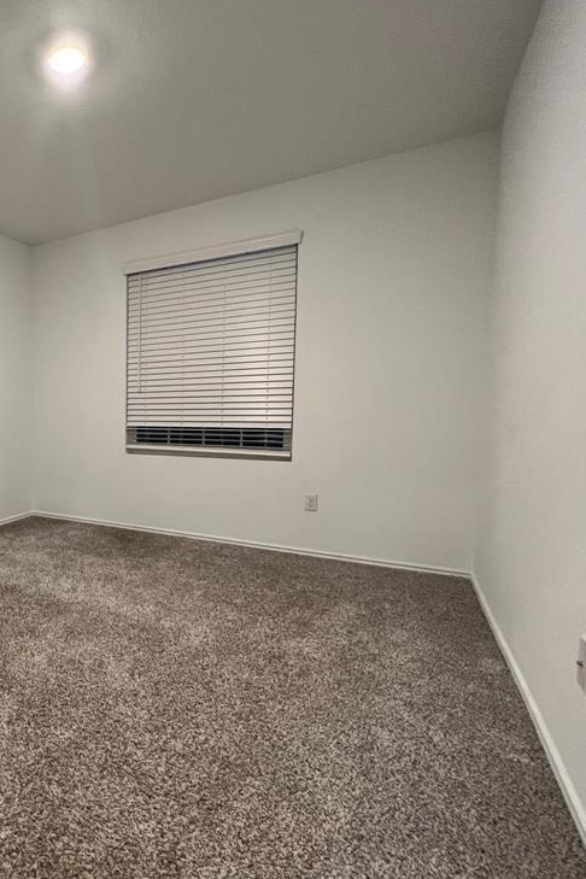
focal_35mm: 19
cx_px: 20
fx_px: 464
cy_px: 450
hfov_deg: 53.2
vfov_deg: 86.9
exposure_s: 1/60
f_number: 1.8
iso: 250
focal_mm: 1.57
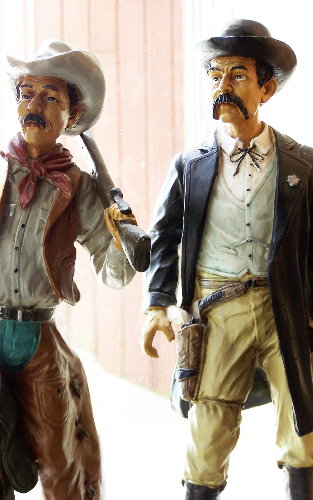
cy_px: 250
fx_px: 1365
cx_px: 139
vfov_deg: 20.8
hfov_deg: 13.1
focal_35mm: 100
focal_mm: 15.6
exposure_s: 1/60
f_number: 3.2
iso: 80
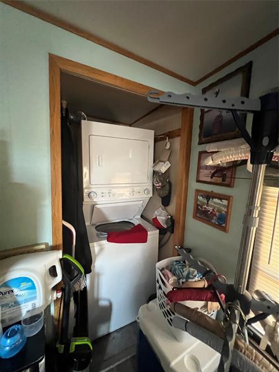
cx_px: 140
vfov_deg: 106.2
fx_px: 140
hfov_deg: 89.9
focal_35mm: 13
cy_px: 186
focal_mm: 1.57
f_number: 1.8
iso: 1000
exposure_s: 1/60
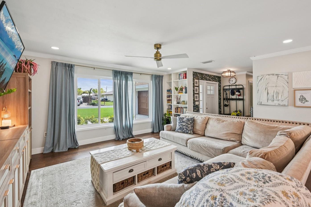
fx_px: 138
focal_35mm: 16
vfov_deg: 73.7
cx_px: 161
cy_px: 97
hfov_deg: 96.7
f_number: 8
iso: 400
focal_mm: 14
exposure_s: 1/30
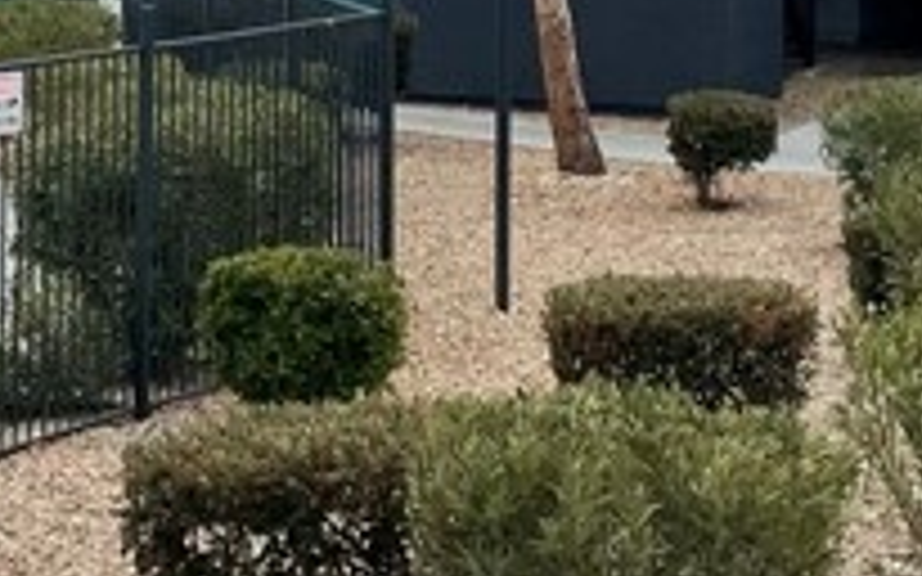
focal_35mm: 138
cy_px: -432
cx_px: 157
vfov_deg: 9.1
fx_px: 3467
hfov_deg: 15.0
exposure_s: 1/4464
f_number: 1.6
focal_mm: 4.2
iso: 32
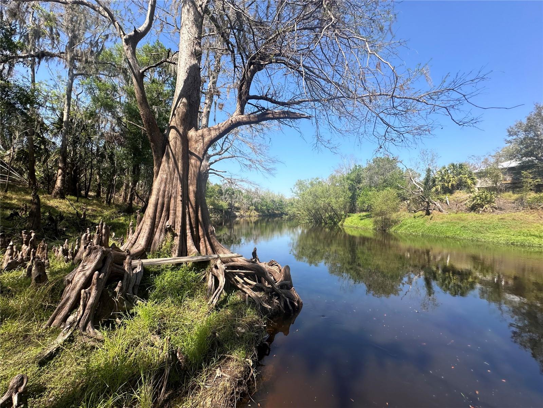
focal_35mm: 14
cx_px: 272
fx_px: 220
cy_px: 204
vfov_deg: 85.7
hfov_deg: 102.1
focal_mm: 2.22
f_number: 2.2
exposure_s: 1/1103
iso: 40
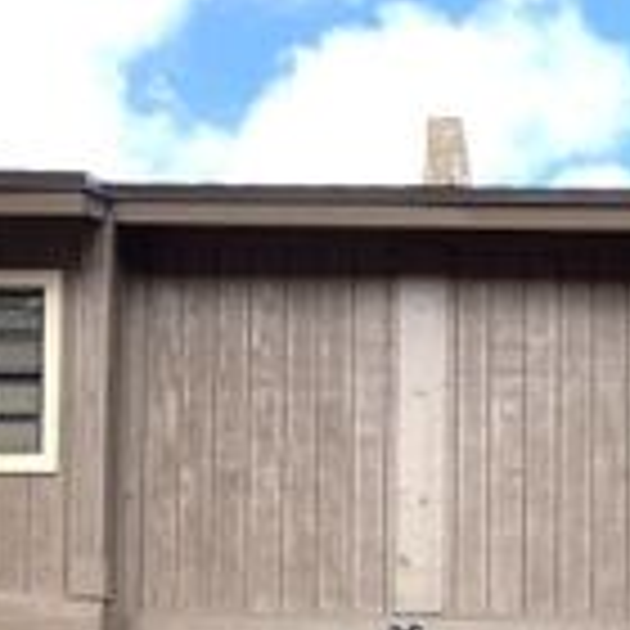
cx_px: 522
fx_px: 1688
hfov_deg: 20.8
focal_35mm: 82
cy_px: 767
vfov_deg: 19.8
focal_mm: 5.1
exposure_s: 1/891
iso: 50
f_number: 1.6
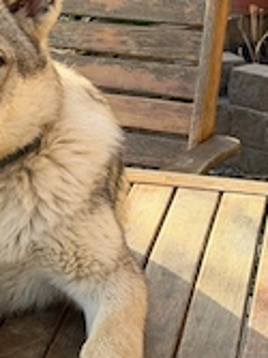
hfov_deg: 12.6
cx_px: -34
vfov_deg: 16.9
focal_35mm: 115
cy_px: 47
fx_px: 1189
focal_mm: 6.76
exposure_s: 1/693
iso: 80
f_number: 1.78
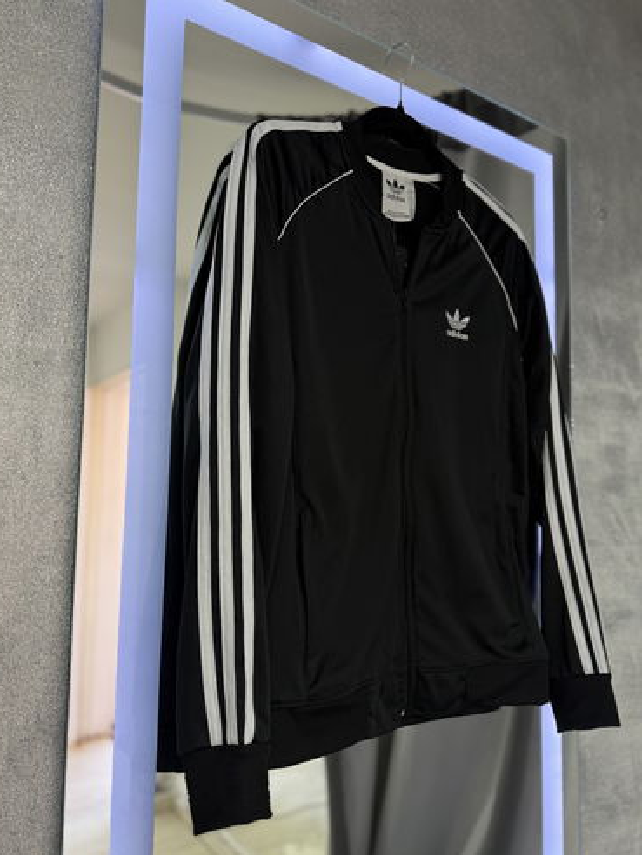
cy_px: 449
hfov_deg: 53.1
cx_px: 324
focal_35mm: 26
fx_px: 643
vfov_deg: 67.3
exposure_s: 1/50
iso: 125
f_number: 1.78
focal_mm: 6.76
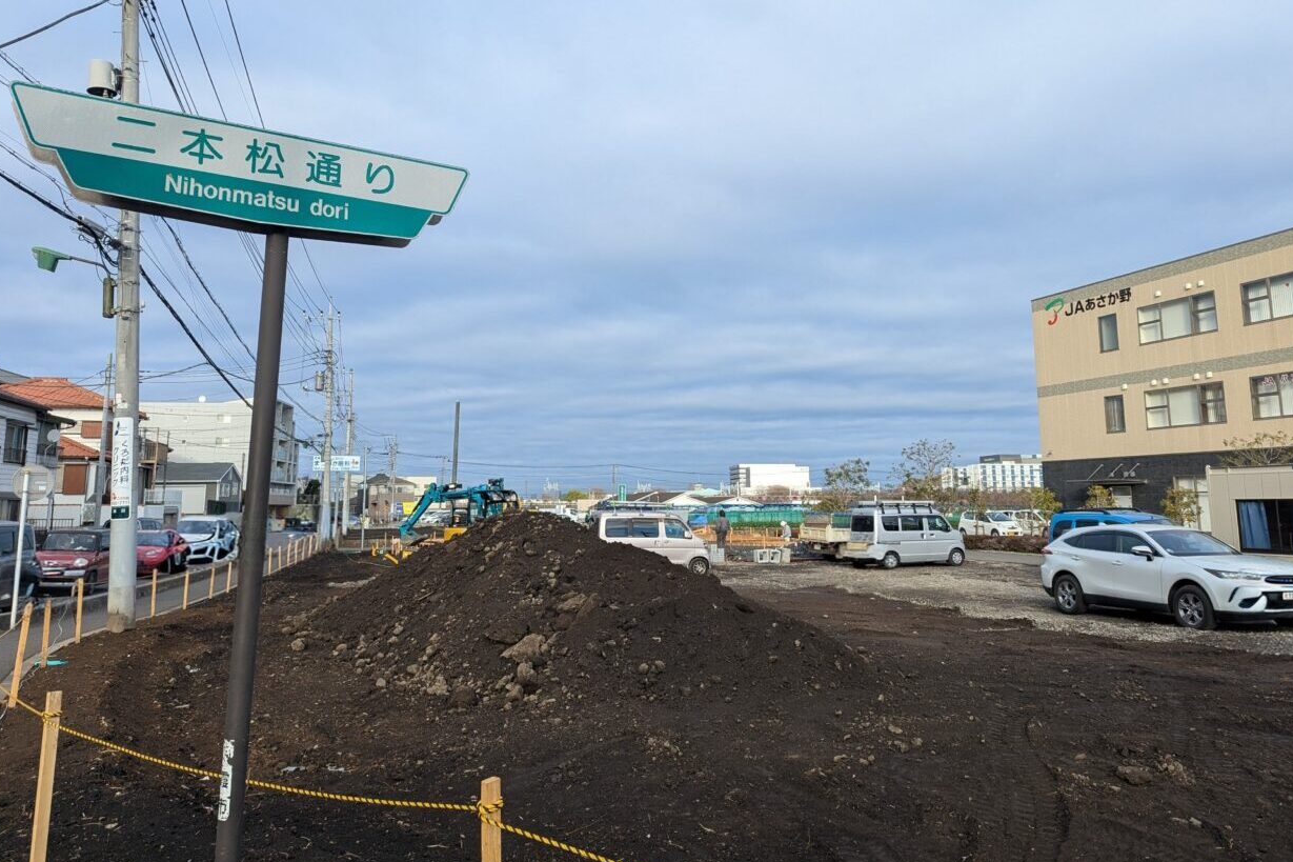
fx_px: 934
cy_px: 387
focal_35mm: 26
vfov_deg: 49.5
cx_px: 666
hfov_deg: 69.4
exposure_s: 1/690
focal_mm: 6.81
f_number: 1.85
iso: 56
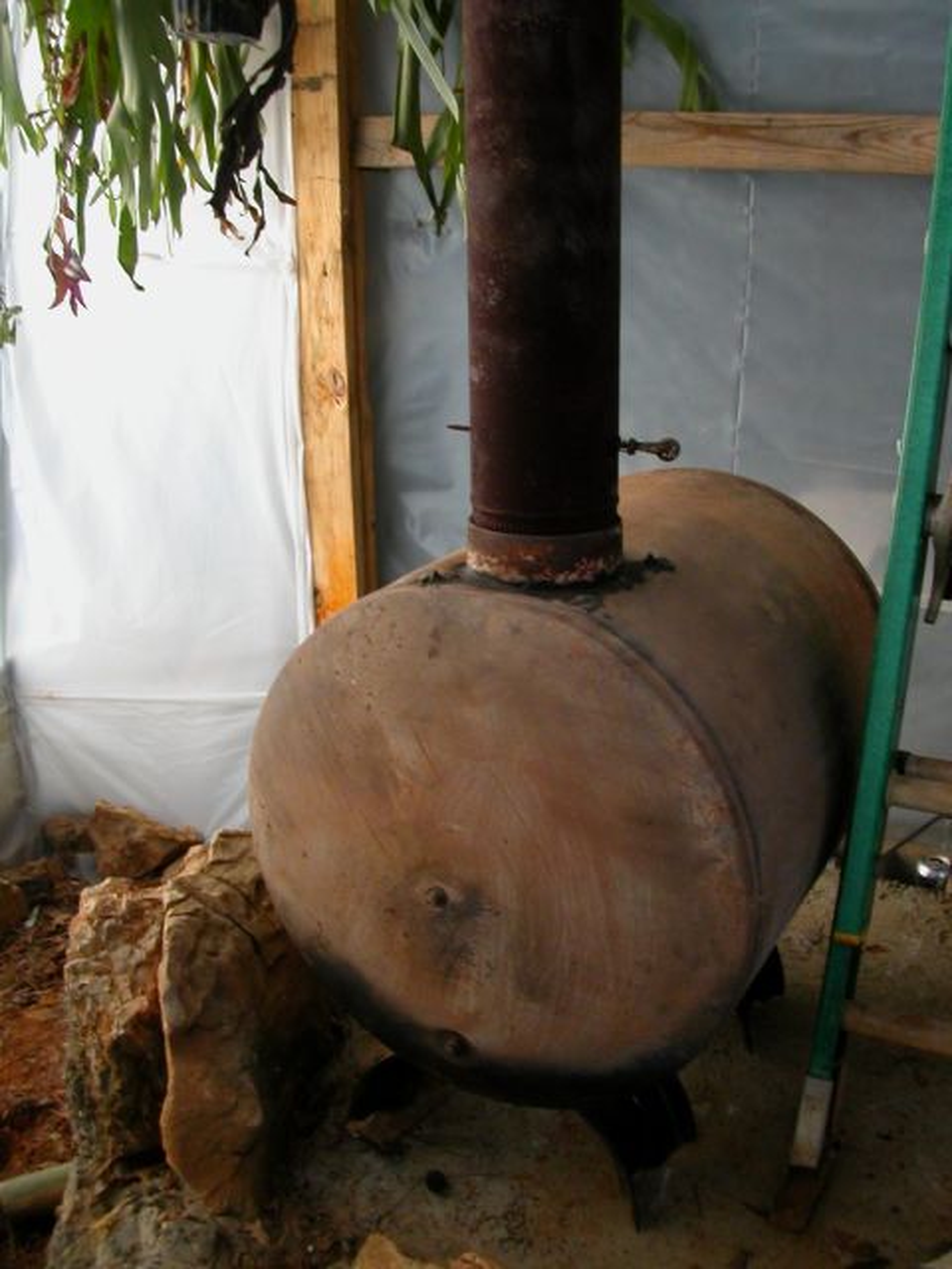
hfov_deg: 38.7
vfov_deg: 50.1
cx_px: 476
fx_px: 1357
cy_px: 634
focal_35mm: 37
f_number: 2.7
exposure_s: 1/99.6
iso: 100
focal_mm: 5.6
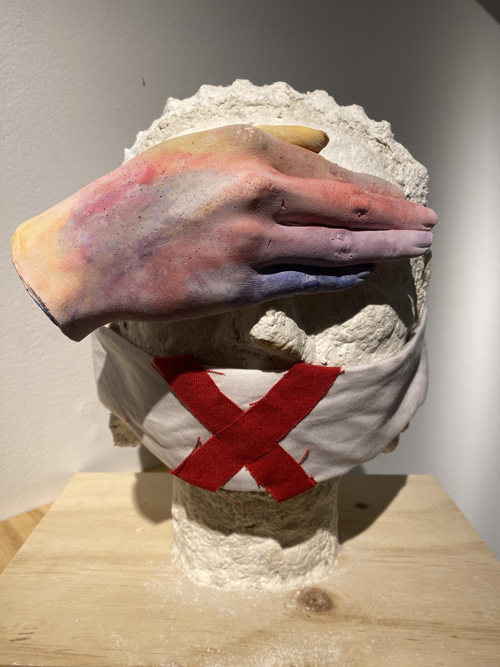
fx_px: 501
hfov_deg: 53.1
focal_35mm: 26
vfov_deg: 67.3
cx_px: 250
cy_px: 334
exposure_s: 1/120
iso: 64
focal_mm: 4.25
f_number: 1.8
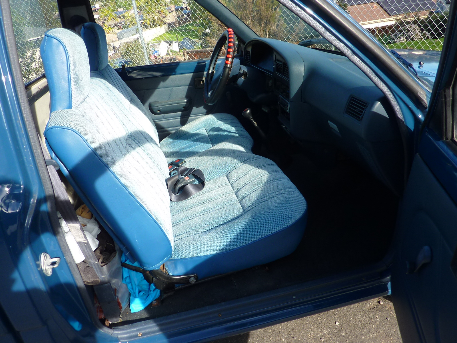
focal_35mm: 25
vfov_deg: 54.9
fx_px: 330
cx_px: 228
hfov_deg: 69.4
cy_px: 172
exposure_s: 1/160
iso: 80
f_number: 4
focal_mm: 4.1
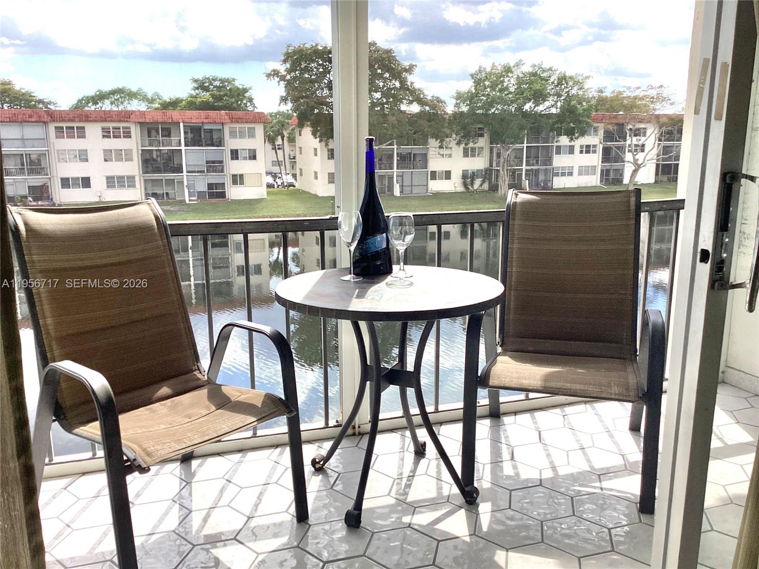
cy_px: 284
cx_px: 380
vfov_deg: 45.4
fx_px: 680
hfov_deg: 58.4
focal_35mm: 31
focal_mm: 3.3
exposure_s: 1/646
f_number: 2.4
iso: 25
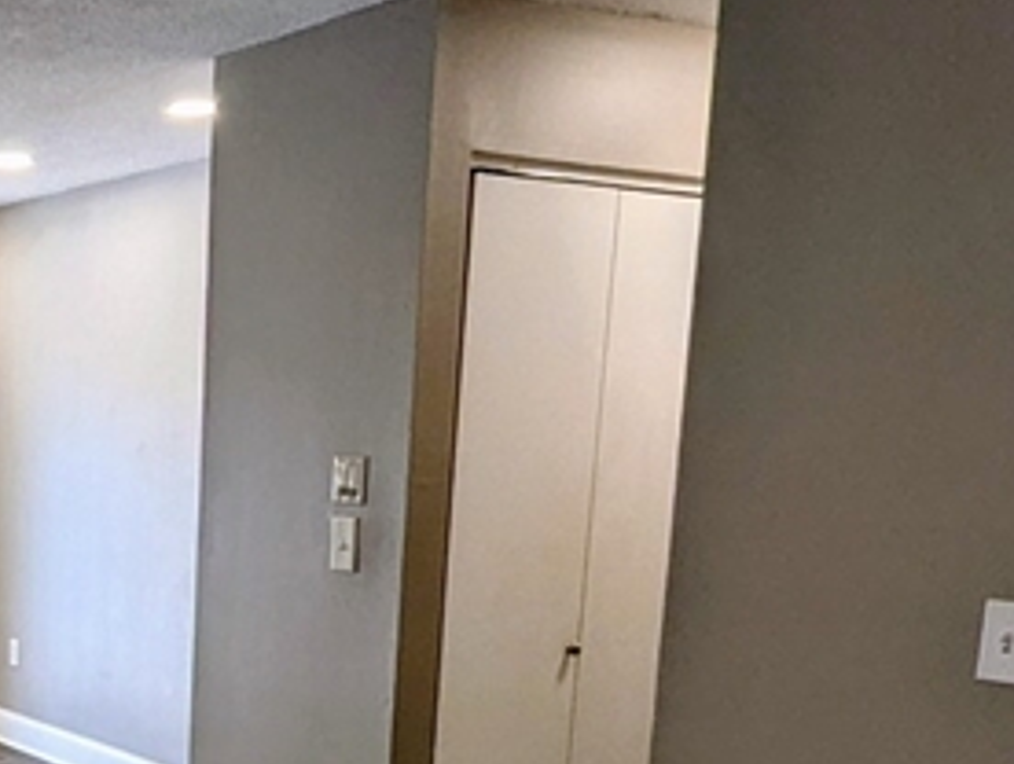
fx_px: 1409
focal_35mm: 48
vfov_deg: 28.9
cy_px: 720
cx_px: -51
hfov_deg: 35.0
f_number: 2.2
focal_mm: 1.95
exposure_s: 1/120
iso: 81
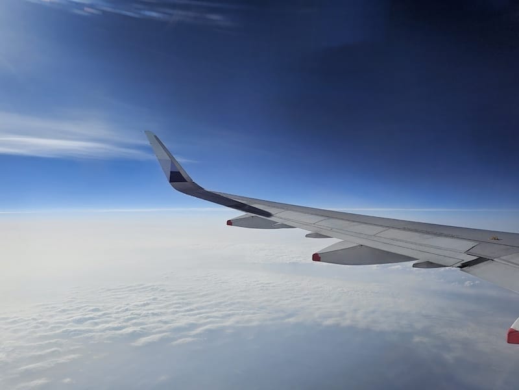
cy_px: 195
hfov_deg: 73.9
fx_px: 345
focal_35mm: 23
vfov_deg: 58.9
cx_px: 260
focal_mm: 6.3
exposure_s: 1/2500
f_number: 1.7
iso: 10
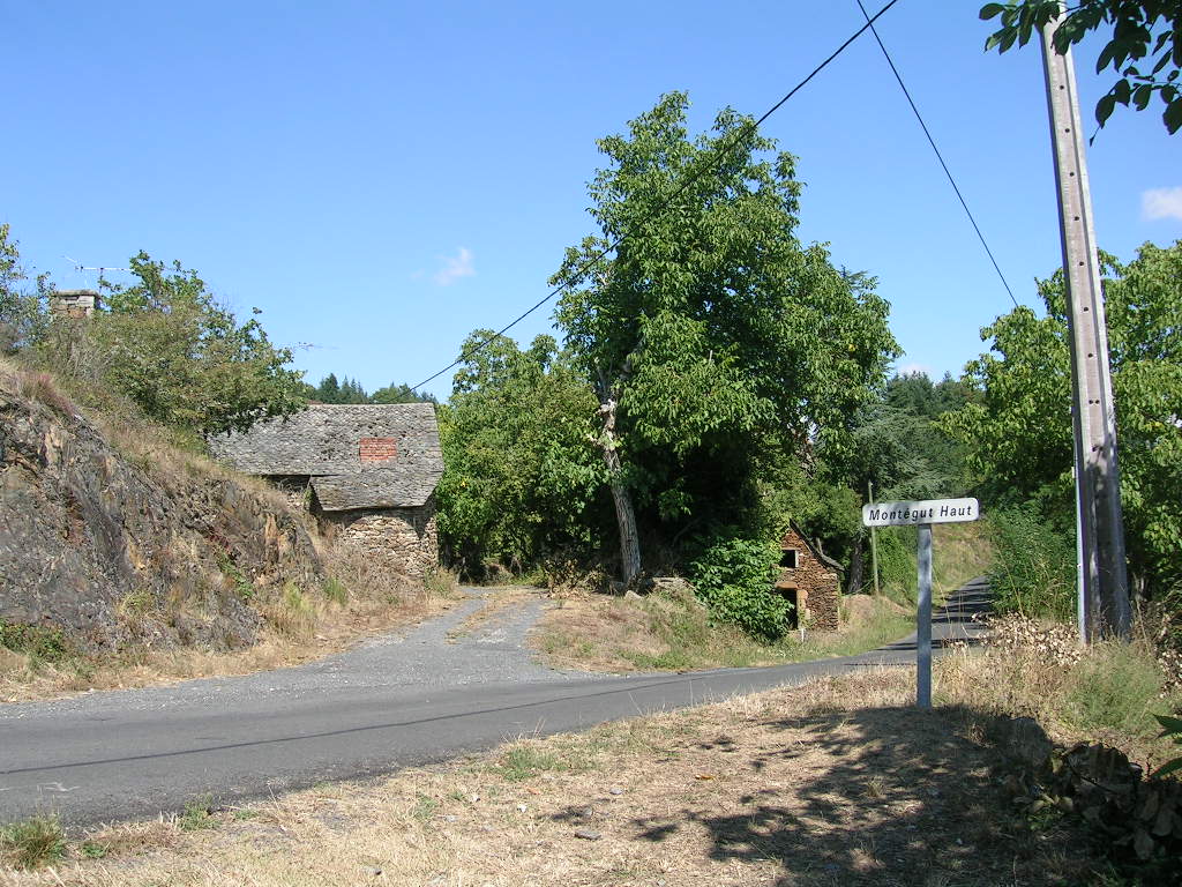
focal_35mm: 35
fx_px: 1195
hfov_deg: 52.6
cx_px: 591
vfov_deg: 40.7
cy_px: 444
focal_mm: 5.4
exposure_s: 1/285
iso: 50
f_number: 4.8
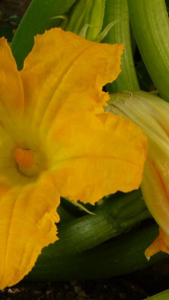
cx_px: 10
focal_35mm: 127
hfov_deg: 9.5
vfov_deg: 16.9
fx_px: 1011
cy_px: 150
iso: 80
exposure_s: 1/80
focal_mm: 13
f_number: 3.8
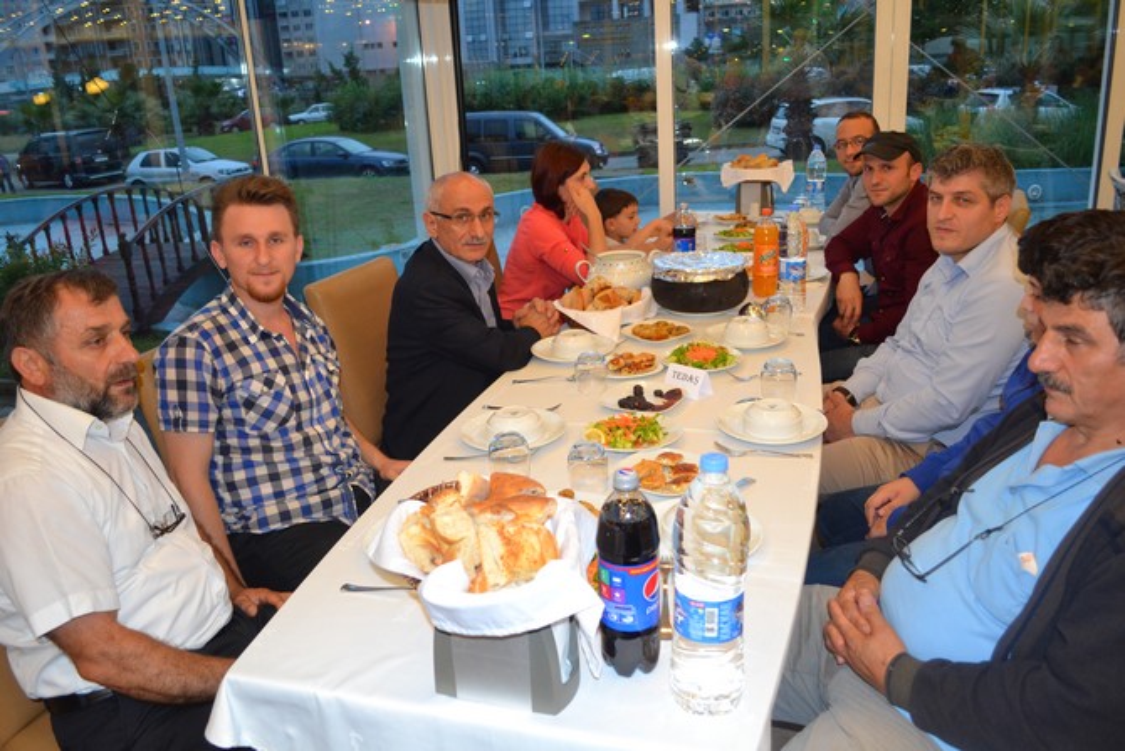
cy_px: 376
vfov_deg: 48.0
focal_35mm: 27
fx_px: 844
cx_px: 562
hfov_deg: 67.4
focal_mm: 18
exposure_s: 1/60
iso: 1000
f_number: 3.5
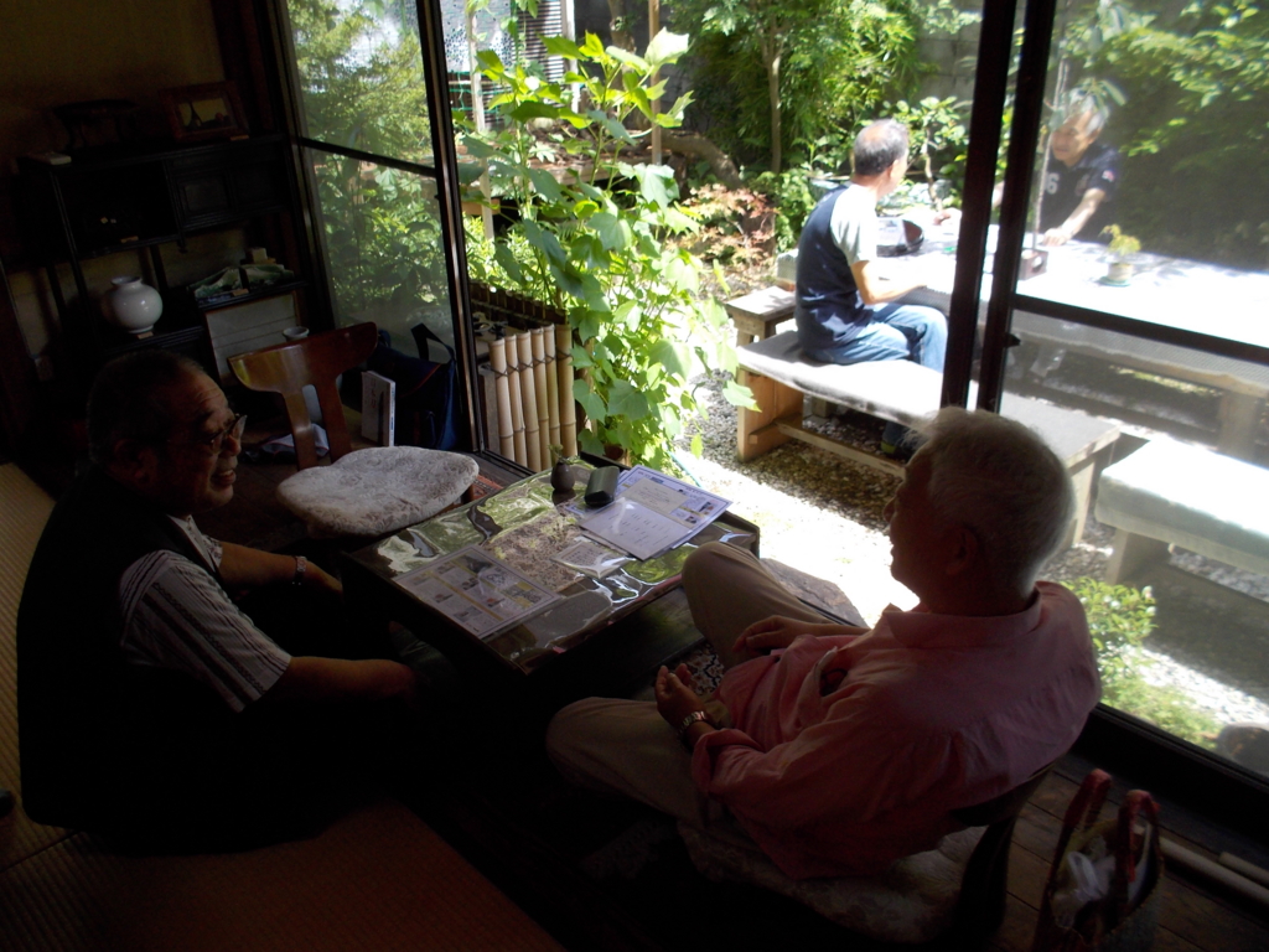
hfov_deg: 61.7
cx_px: 634
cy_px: 476
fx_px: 1063
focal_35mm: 29
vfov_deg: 48.2
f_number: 3.3
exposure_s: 1/100
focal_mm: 4.1
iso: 80
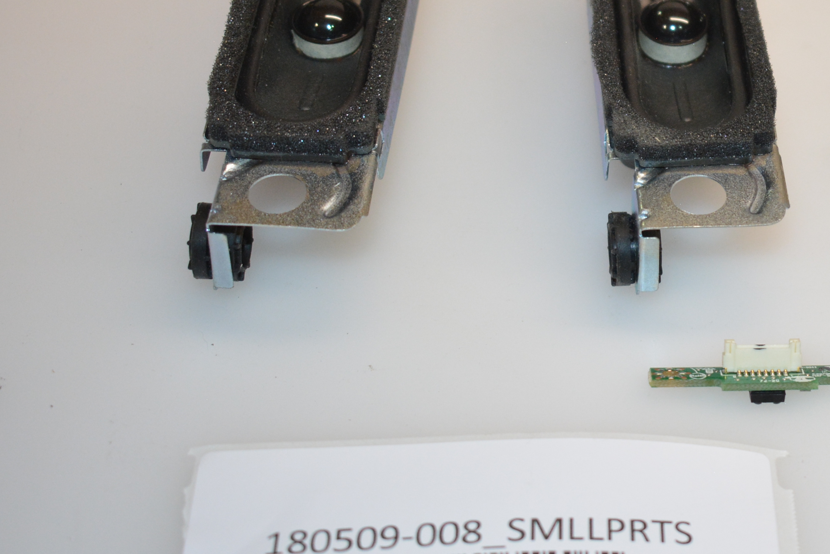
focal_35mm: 84
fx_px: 1937
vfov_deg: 16.2
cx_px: 786
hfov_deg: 23.4
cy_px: 150
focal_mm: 28
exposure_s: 1/200
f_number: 4.2
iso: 800
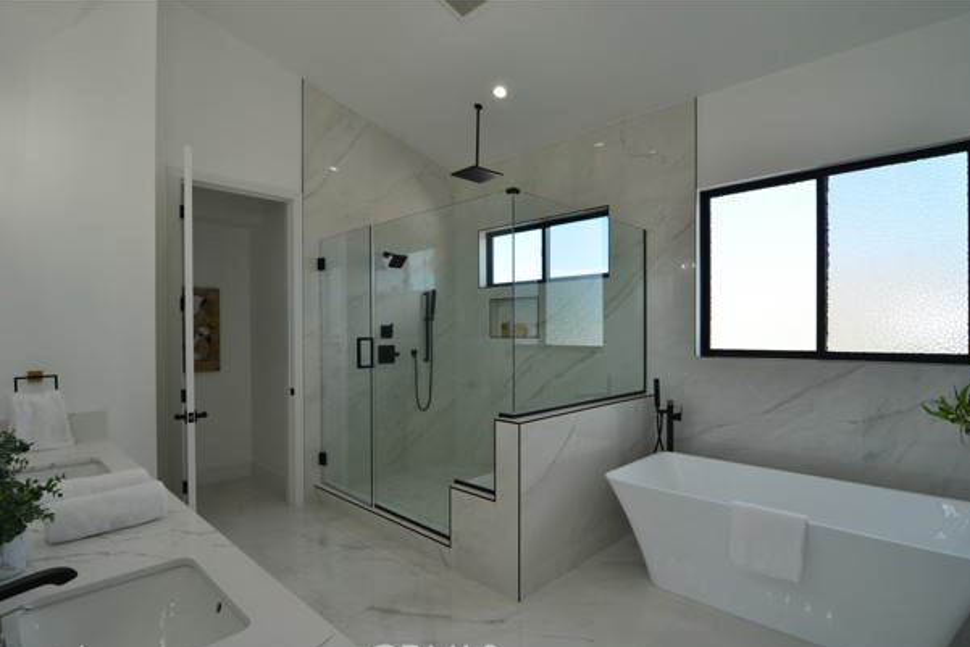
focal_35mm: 18
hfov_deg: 91.5
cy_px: 340
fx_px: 472
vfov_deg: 68.8
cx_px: 504
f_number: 11
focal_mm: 11
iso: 320
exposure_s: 1/50
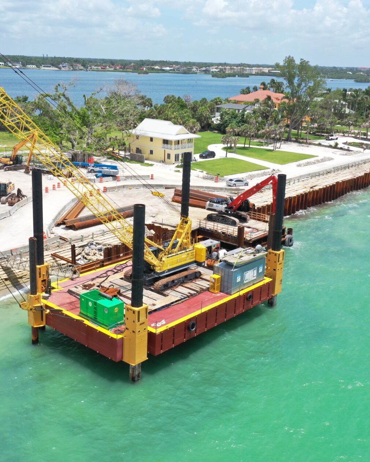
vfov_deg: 45.8
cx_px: 187
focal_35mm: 40
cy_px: 232
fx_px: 547
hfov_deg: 37.3
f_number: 5.6
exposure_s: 1/400
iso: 100
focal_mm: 10.26
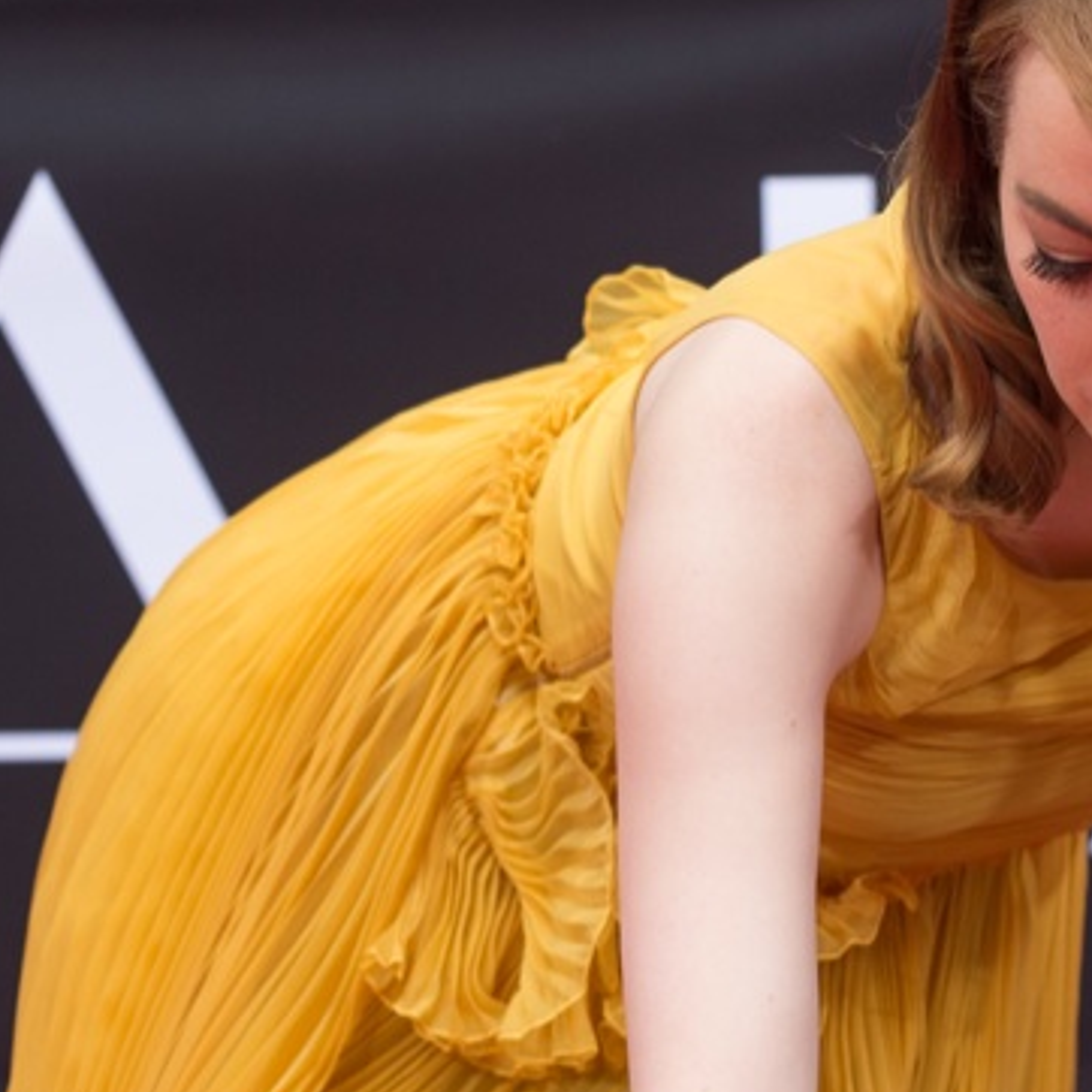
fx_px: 11528
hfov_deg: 5.4
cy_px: 697
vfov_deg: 5.4
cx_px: 821
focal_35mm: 323
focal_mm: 125
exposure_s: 1/1000
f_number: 4.5
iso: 500
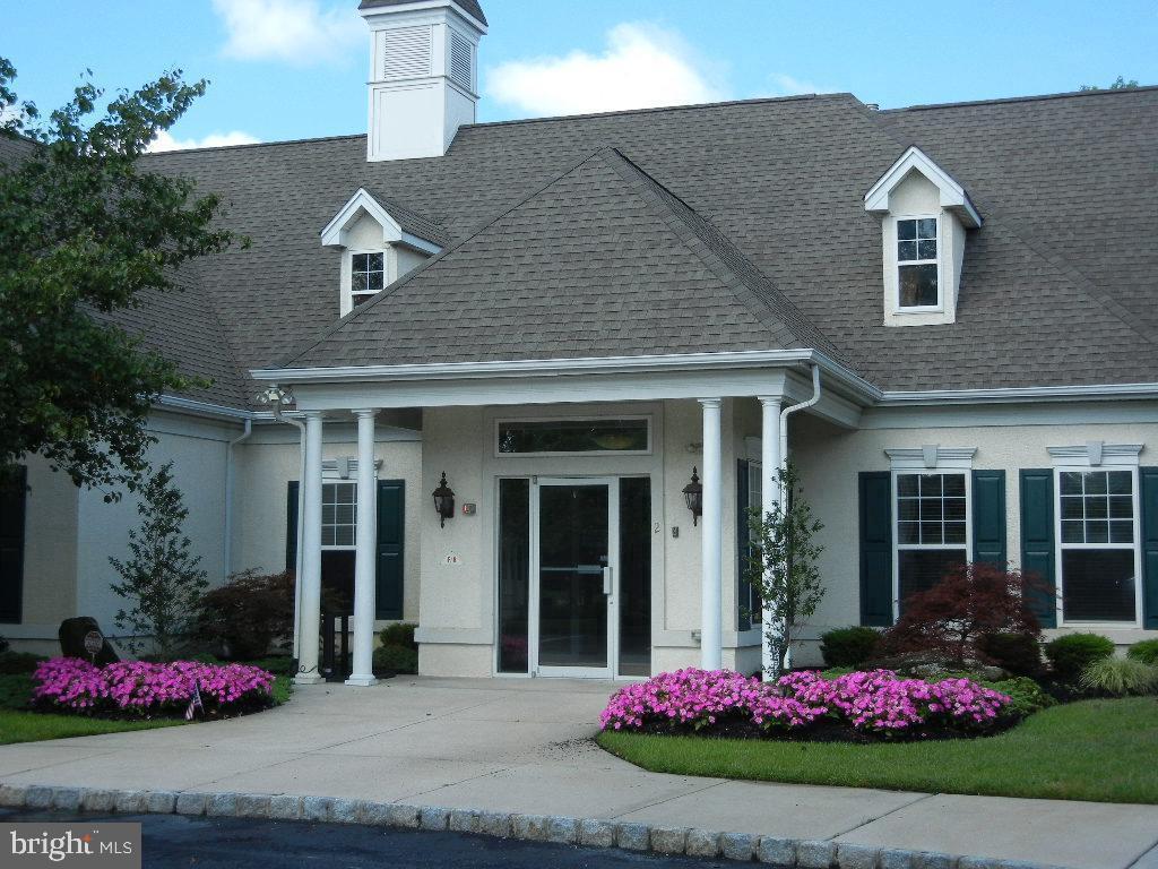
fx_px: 1740
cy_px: 434
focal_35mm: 52
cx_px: 579
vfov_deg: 28.0
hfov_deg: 36.8
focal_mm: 9.3
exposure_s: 1/660
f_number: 3.9
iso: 160
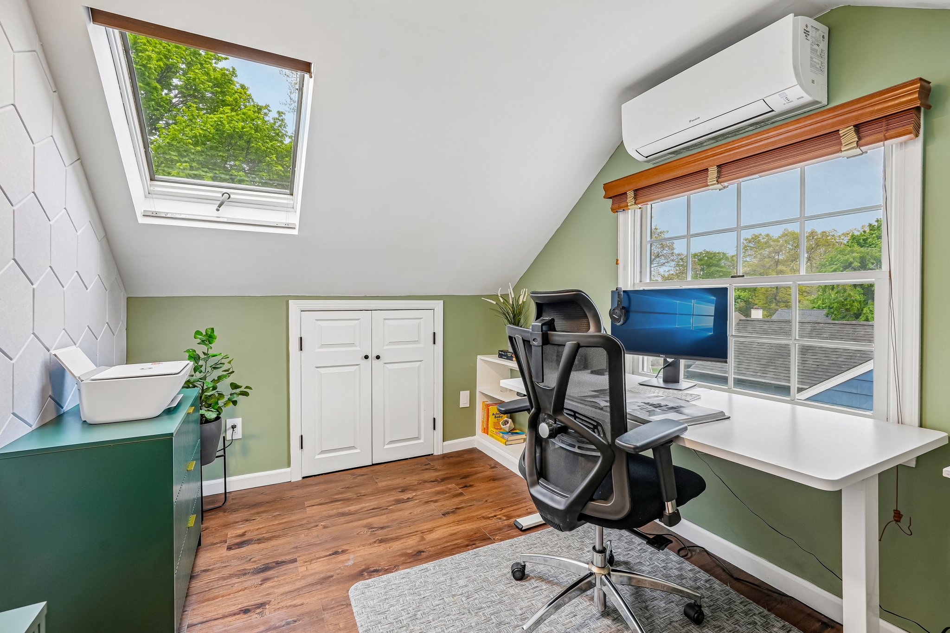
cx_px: 475
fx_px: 422
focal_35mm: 16
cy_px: 316
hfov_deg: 96.7
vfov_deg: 73.7
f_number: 8
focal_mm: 16
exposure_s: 1/15
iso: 400
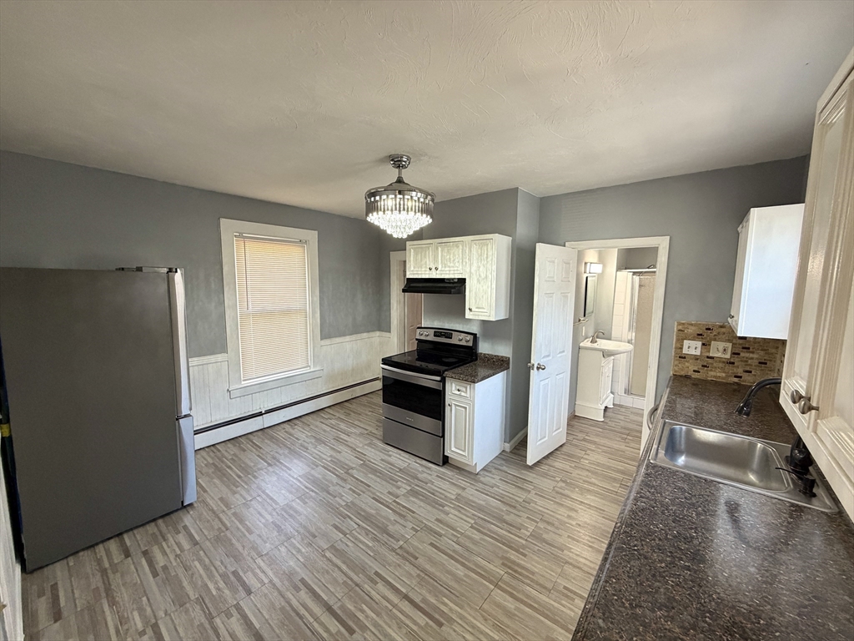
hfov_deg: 102.1
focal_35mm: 14
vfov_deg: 85.7
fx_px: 345
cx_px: 427
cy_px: 320
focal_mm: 2.22
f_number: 2.2
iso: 320
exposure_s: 1/120
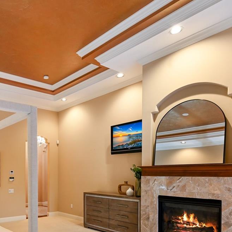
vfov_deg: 52.9
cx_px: 34
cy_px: 177
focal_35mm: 29
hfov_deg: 50.7
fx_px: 220
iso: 800
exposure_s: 1/3
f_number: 8
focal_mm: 14
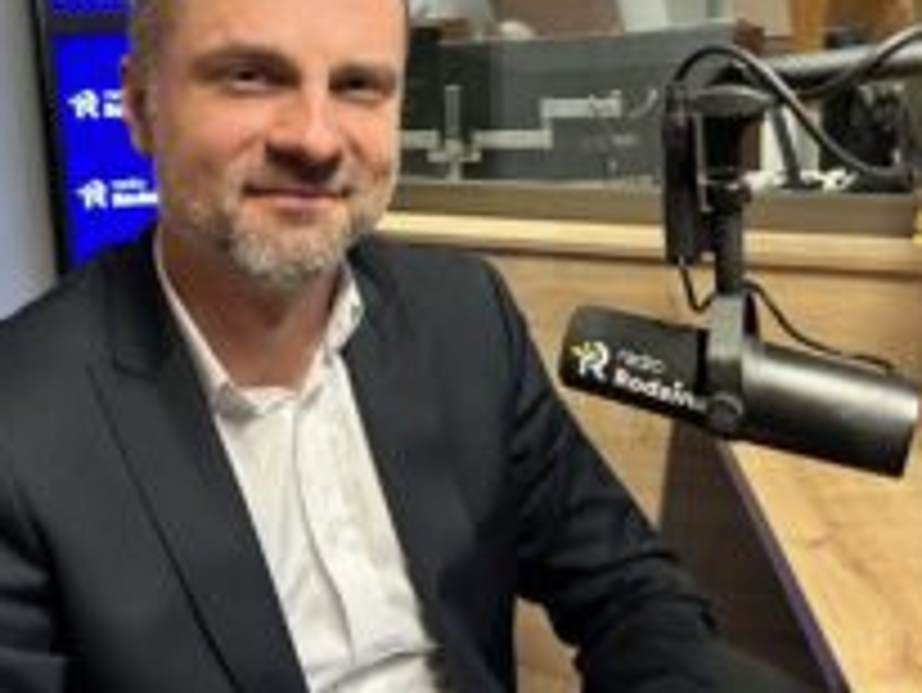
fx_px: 1199
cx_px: 488
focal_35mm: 45
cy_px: 220
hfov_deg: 42.0
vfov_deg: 31.9
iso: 200
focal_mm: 5.7
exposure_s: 1/50
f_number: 1.5
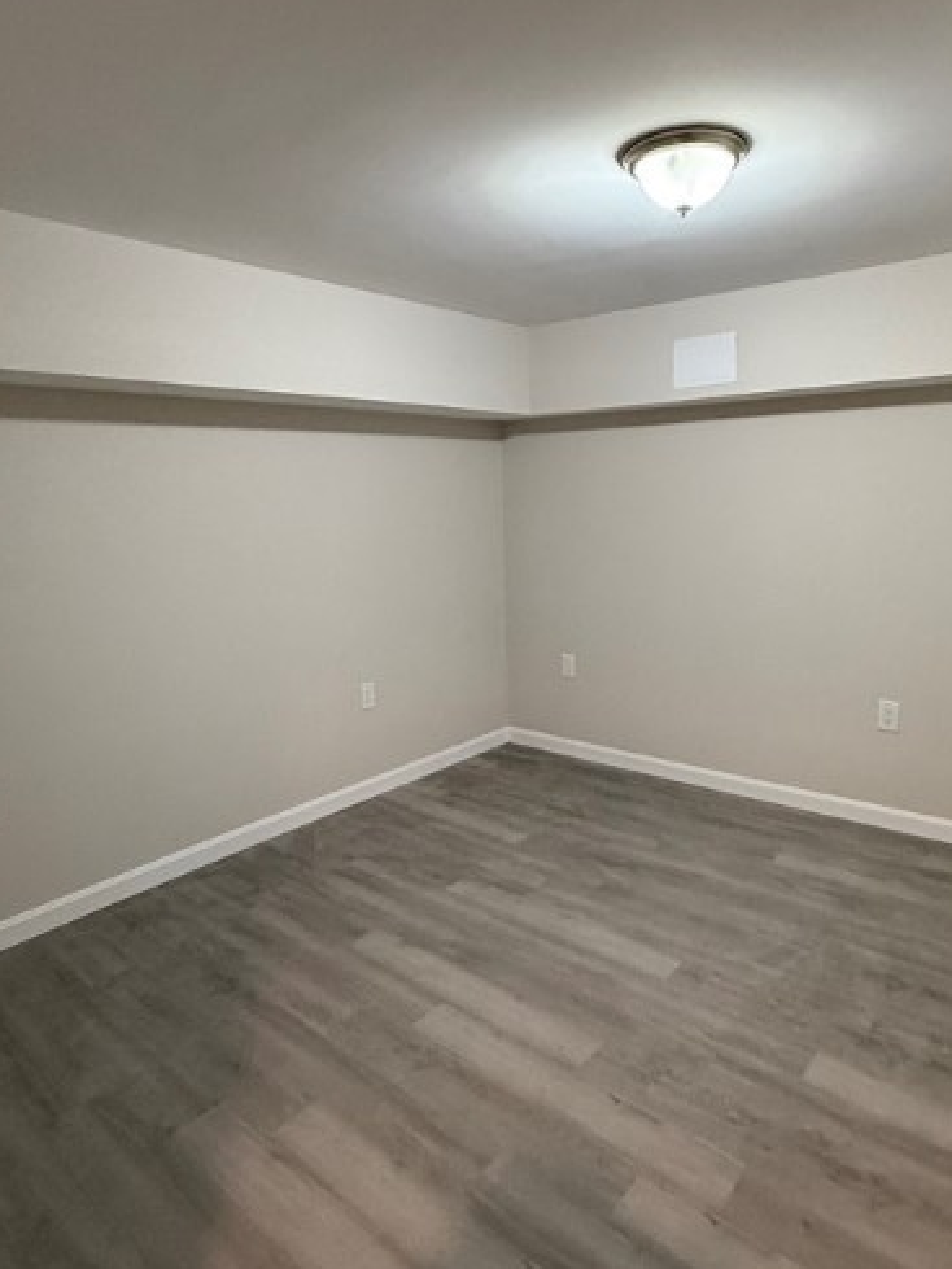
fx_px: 806
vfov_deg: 76.3
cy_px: 586
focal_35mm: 22
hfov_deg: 61.0
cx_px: 508
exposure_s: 1/120
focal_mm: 2.22
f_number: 2.2
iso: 500
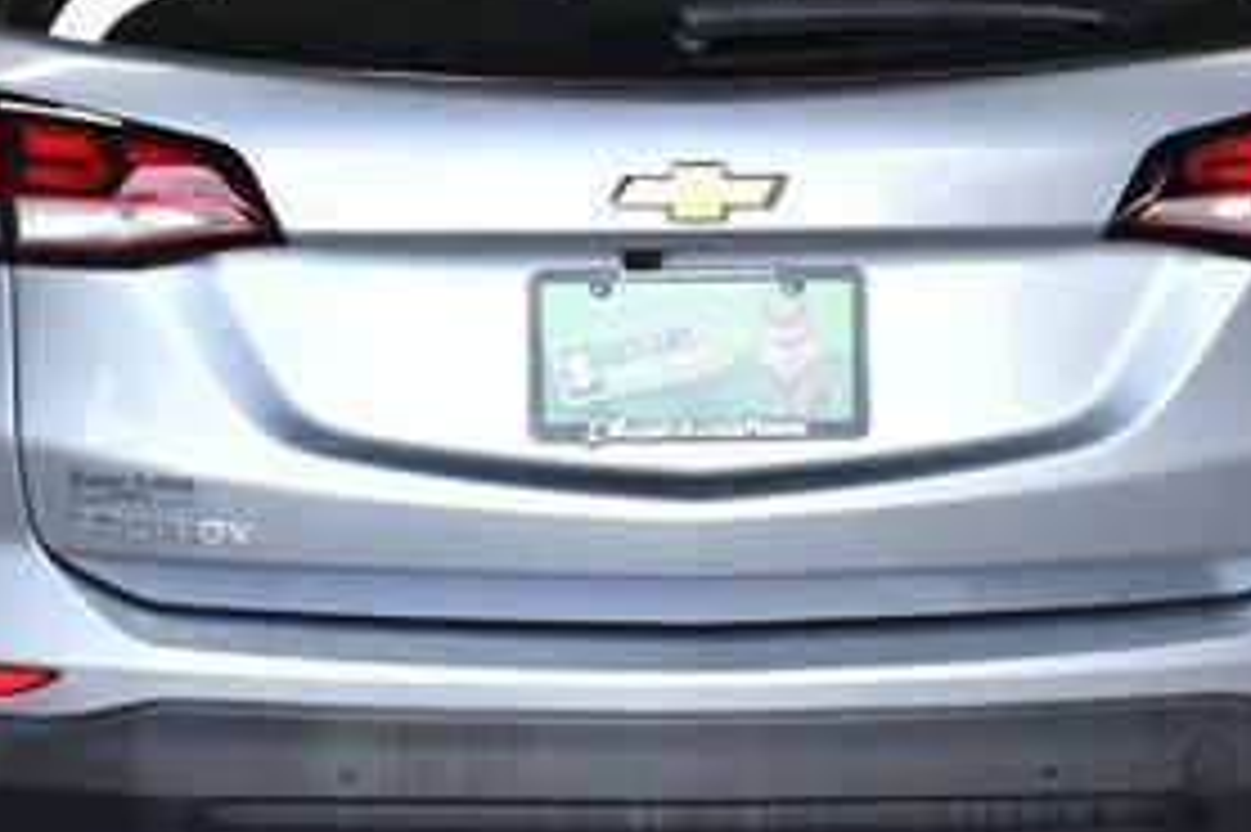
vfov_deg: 14.8
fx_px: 3195
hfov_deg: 22.1
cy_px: 279
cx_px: 734
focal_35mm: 92
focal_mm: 27
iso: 2500
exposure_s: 1/400
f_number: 10
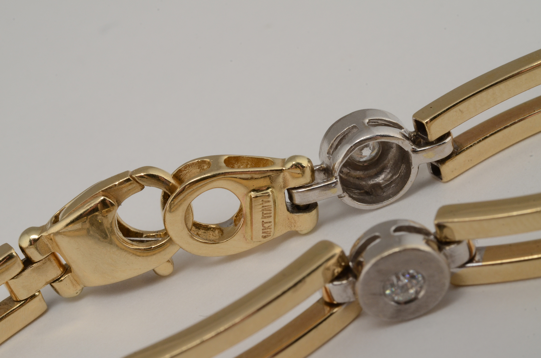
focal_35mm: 90
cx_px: 270
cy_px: 179
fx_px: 1350
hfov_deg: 22.7
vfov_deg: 15.1
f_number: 25
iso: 400
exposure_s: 1/100
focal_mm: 60
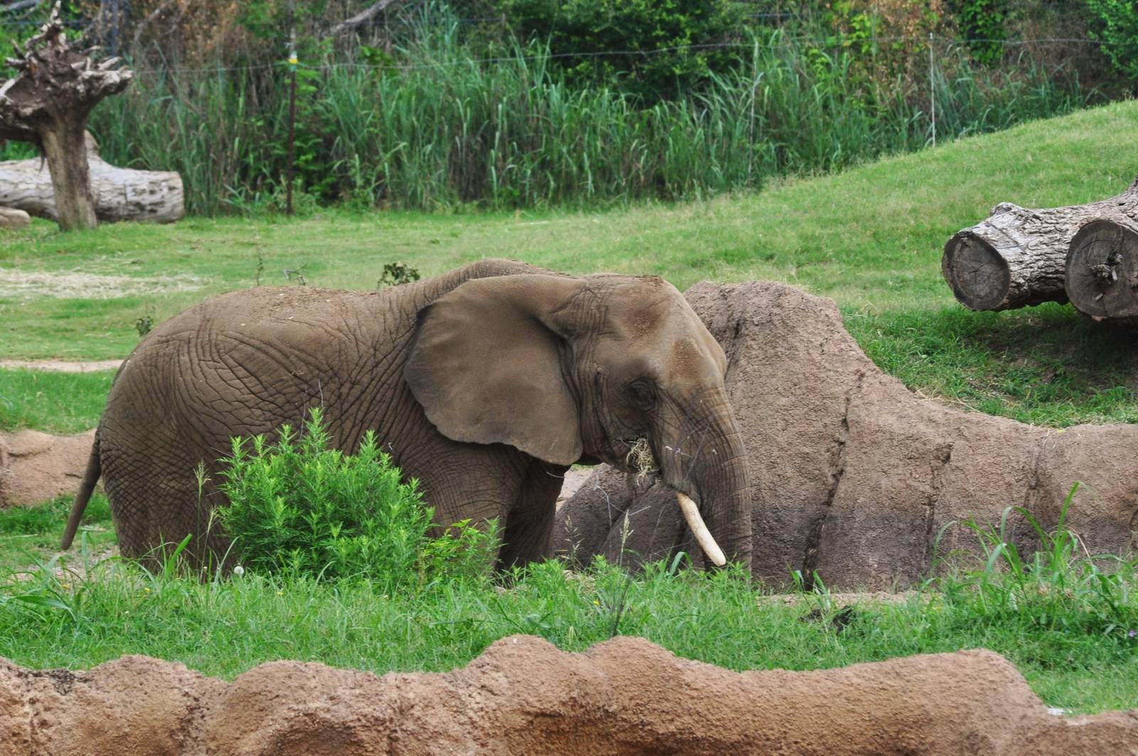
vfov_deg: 3.8
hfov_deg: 5.7
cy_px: 378
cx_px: 569
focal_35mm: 360
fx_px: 11367
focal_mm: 240
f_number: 10
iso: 400
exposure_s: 1/250
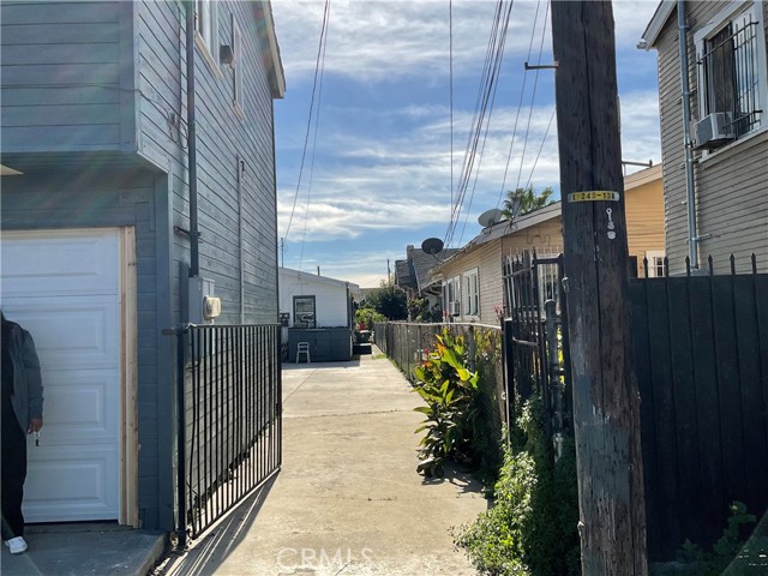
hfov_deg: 61.7
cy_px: 288
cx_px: 384
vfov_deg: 48.2
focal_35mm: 29
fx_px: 643
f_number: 1.8
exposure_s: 1/2959
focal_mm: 3
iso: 16
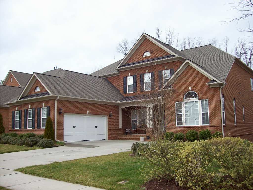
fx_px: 263
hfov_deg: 51.4
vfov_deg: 39.7
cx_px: 126
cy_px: 95
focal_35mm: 36
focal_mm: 6
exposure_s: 1/462
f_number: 2.7
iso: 80
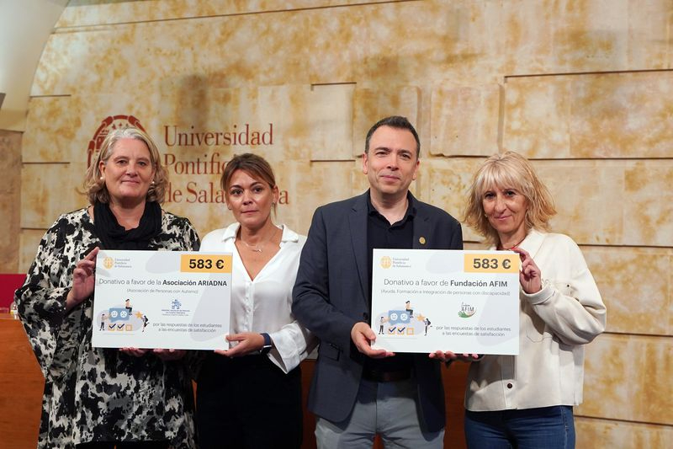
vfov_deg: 22.3
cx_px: 336
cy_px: 224
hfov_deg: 32.9
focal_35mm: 61
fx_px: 1140
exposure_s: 1/160
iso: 1600
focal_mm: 41
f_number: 4
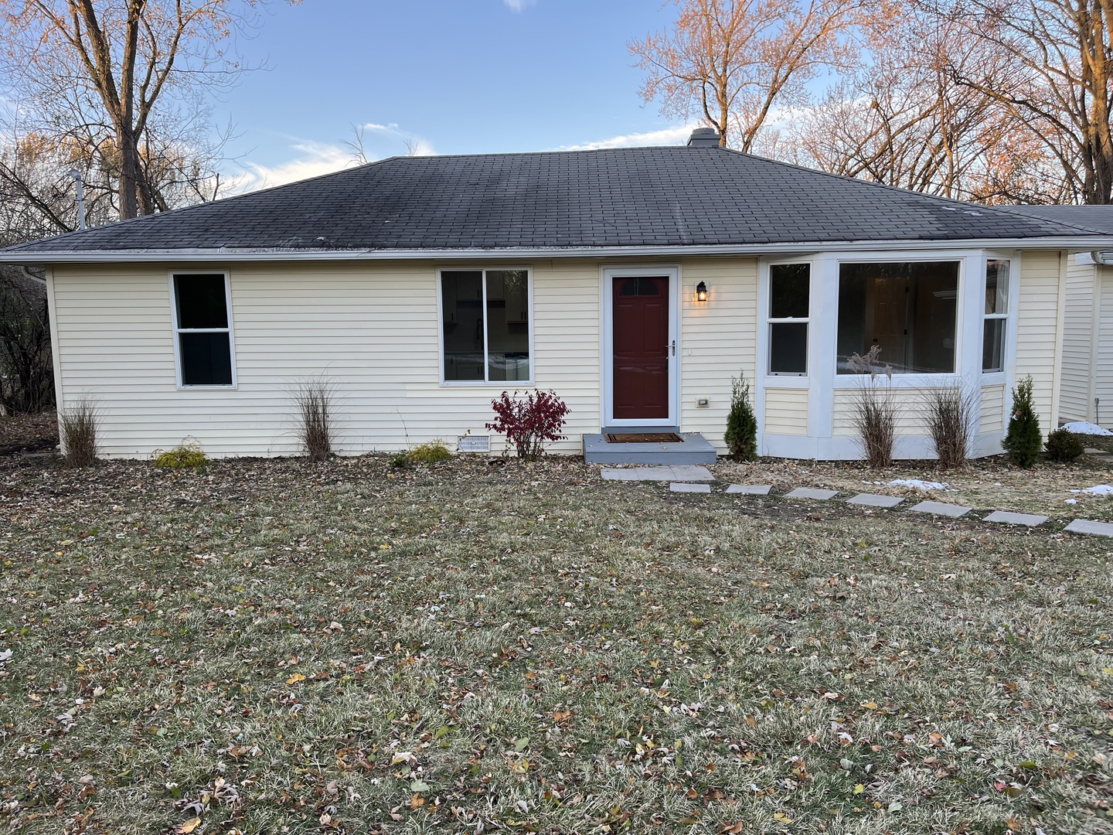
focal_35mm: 26
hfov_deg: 67.3
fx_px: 836
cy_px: 418
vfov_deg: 53.1
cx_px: 556
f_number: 1.6
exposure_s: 1/176
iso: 40
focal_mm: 5.1
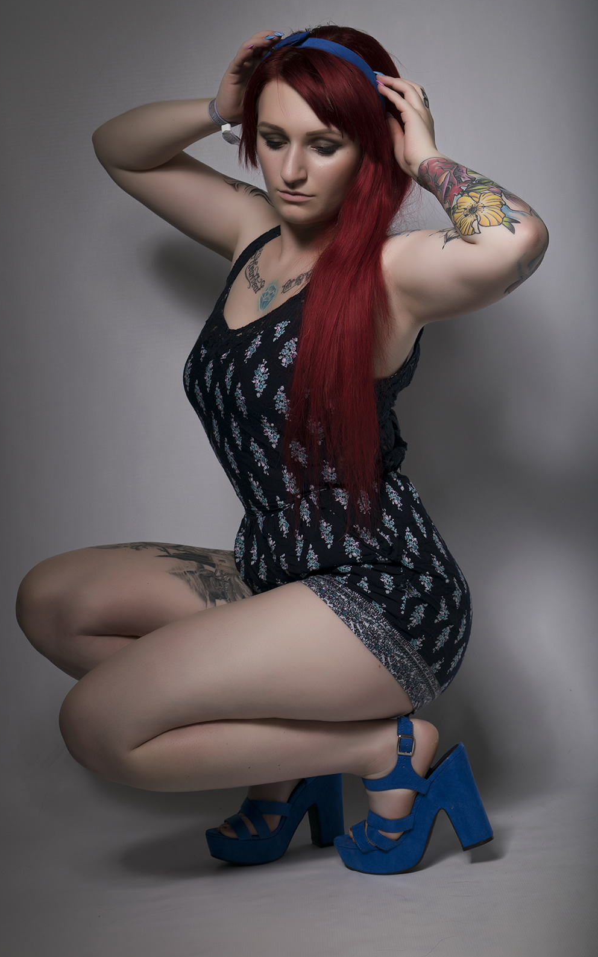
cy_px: 479
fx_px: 1929
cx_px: 294
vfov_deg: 27.8
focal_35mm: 74
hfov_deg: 17.6
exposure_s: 1/200
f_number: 9
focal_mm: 48
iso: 100
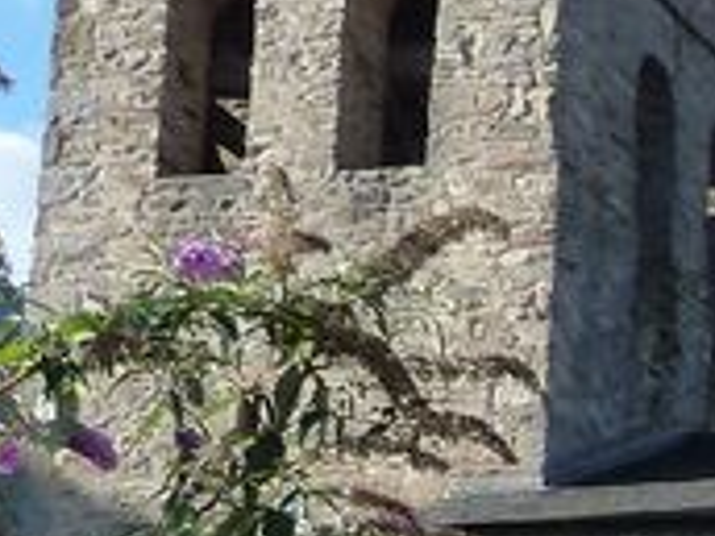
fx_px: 3078
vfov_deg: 9.4
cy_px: 1030
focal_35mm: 149
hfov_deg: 10.7
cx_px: 1879
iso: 125
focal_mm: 4.1
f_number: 4
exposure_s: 1/320
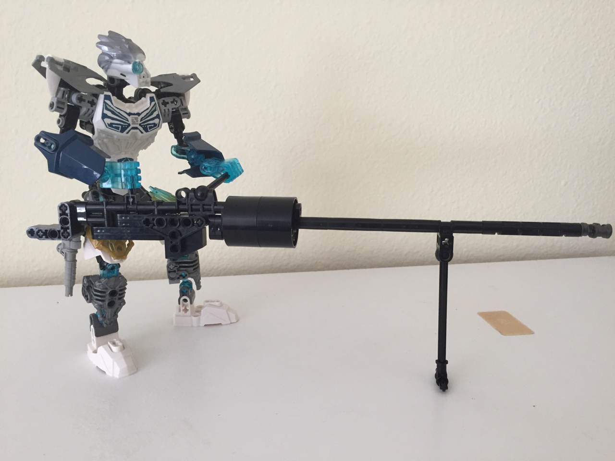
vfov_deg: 48.2
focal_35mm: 29
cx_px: 308
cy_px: 230
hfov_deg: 61.7
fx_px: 515
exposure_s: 1/30
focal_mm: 4.15
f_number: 2.2
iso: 50
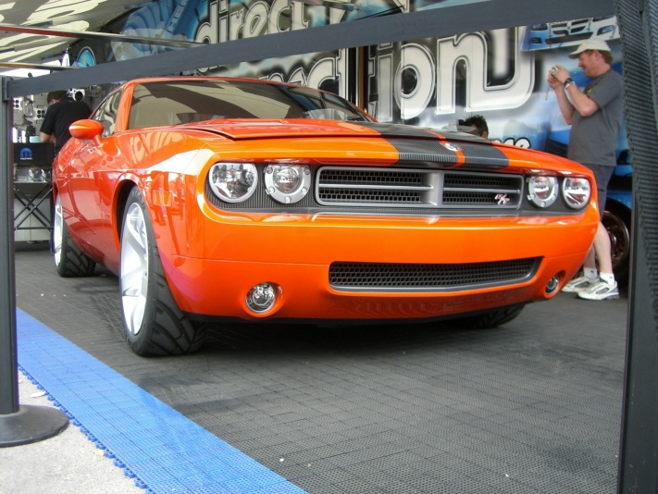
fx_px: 723
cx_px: 329
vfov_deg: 37.8
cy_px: 247
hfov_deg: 49.0
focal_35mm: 38
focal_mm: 6.2
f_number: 2.7
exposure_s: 1/100
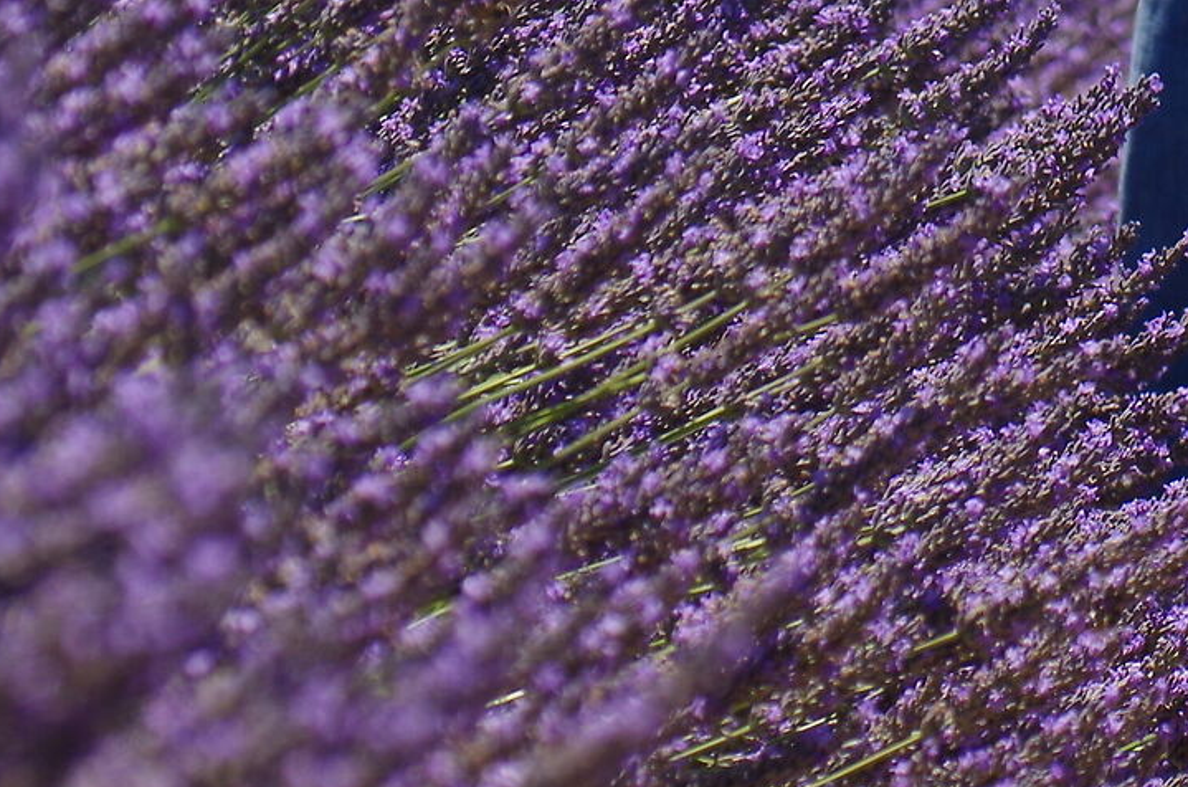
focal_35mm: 1002
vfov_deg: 1.4
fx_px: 32993
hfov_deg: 2.1
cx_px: 1330
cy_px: 83
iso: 200
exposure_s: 1/320
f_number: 10
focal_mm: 200
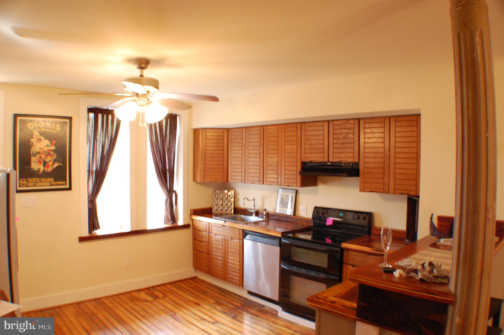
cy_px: 168
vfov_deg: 39.9
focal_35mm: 33
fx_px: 462
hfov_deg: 57.3
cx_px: 252
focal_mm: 22
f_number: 6.3
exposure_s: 1/10
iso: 800
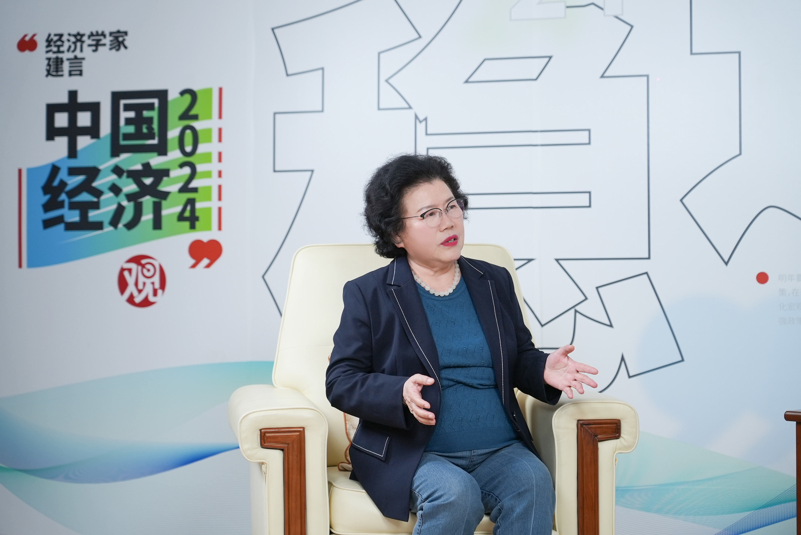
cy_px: 268
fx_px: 1714
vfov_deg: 17.7
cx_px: 400
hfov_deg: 26.3
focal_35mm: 77
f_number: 4
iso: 640
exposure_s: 1/125
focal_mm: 77
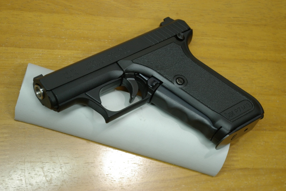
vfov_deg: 16.6
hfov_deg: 24.6
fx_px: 656
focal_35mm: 82
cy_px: 96
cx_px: 143
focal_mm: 55
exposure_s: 1/15
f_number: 5.6
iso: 400
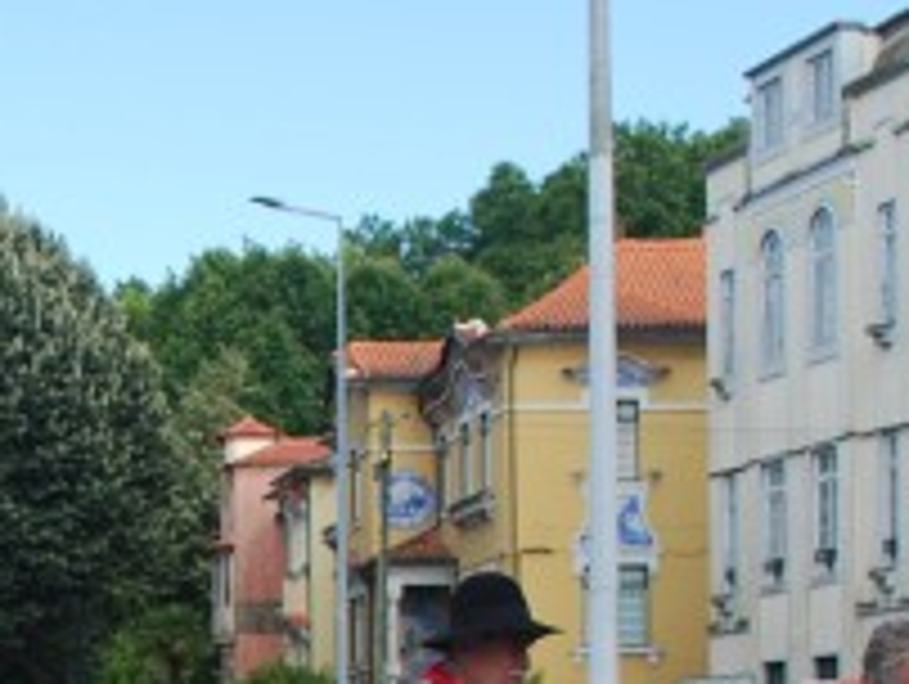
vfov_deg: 13.8
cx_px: -248
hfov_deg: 17.9
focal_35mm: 103
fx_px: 2708
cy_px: 898
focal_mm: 18
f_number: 6.3
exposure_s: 1/160
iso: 100
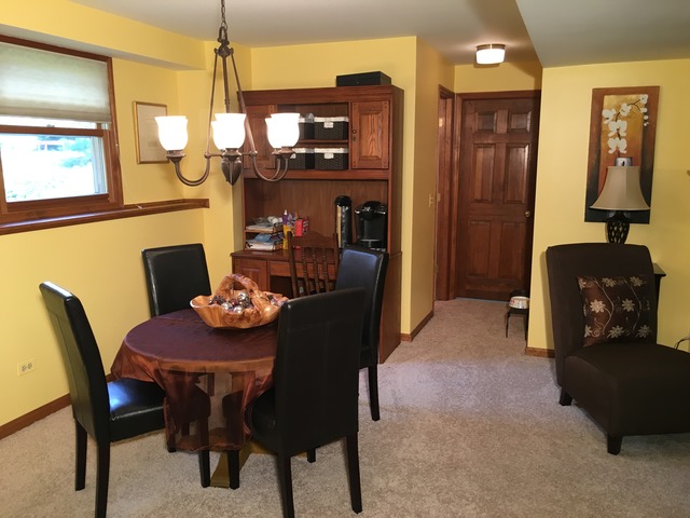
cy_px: 259
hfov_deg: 61.7
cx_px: 345
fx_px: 578
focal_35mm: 29
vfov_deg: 48.2
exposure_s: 1/30
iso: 64
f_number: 2.2
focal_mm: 4.15
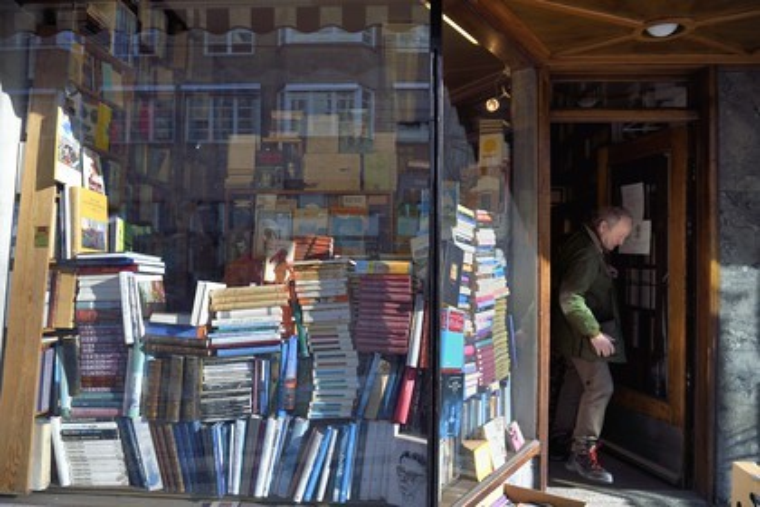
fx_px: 591
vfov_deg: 46.4
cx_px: 380
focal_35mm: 28
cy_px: 254
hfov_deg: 65.5
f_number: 4.5
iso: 200
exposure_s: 1/320
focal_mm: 28
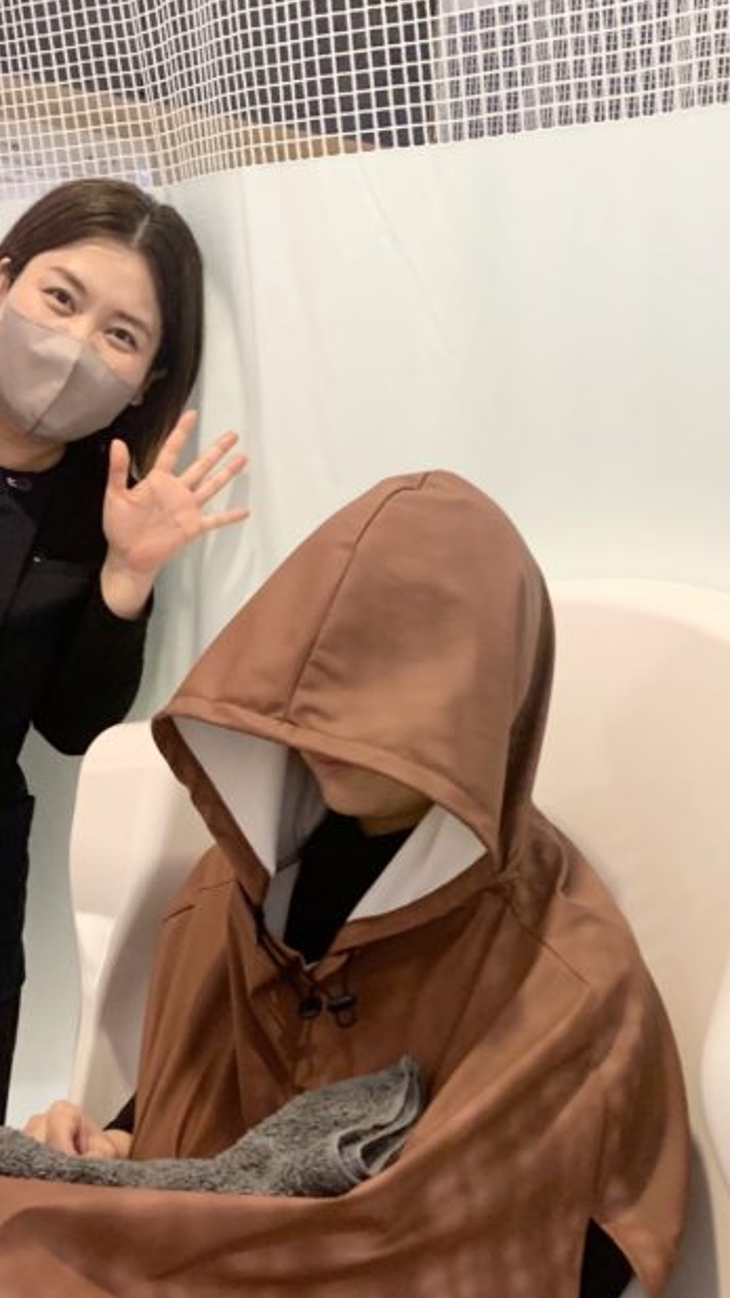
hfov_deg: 25.3
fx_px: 1618
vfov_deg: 43.5
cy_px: 780
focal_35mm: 47
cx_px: 269
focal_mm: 4.25
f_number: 1.8
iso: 250
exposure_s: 1/60
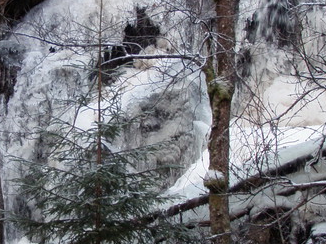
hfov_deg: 17.5
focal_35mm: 112
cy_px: 101
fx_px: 1054
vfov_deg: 13.2
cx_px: 105
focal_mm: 6.7
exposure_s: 1/30
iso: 160
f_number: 3.5
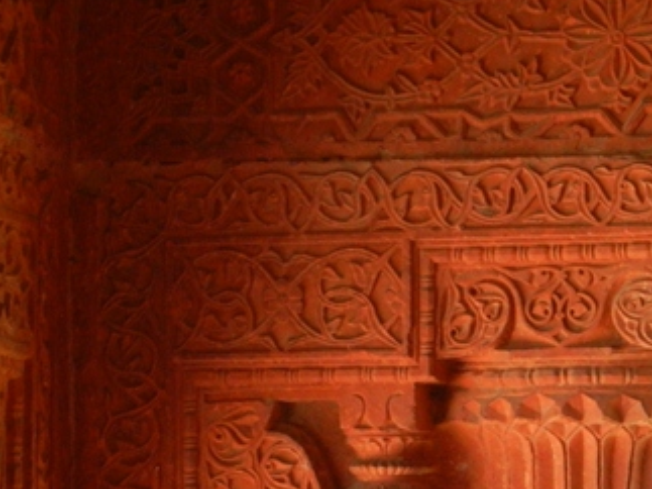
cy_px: 380
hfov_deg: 4.0
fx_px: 9414
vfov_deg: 3.0
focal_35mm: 500
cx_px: 147
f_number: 5.3
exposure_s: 1/160
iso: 640
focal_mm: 45.3
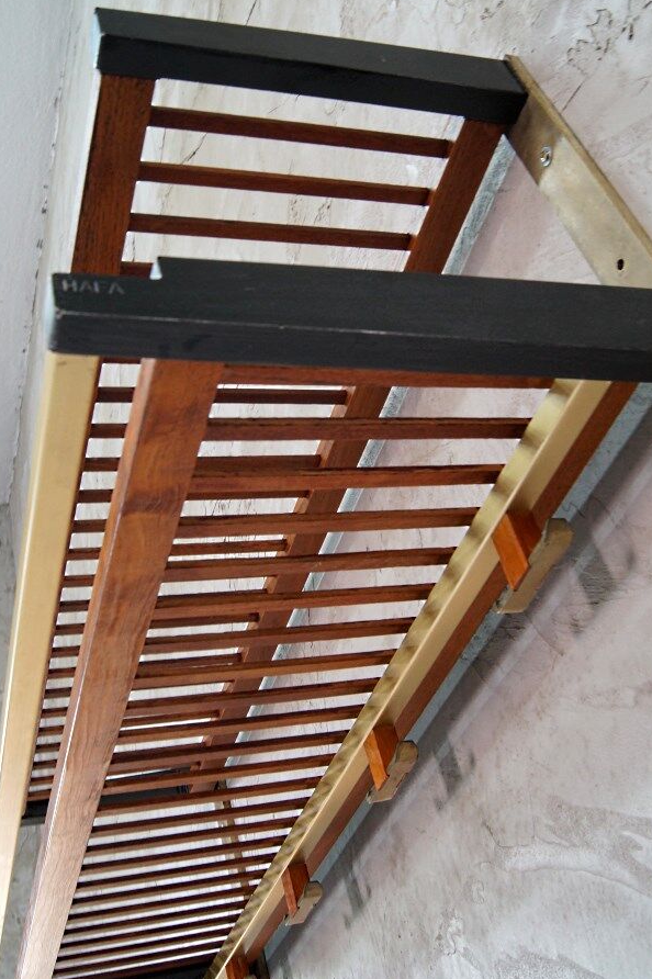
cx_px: 350
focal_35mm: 38
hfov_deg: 35.0
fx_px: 1033
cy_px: 418
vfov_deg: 50.5
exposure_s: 1/10
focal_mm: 18
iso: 400
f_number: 7.1
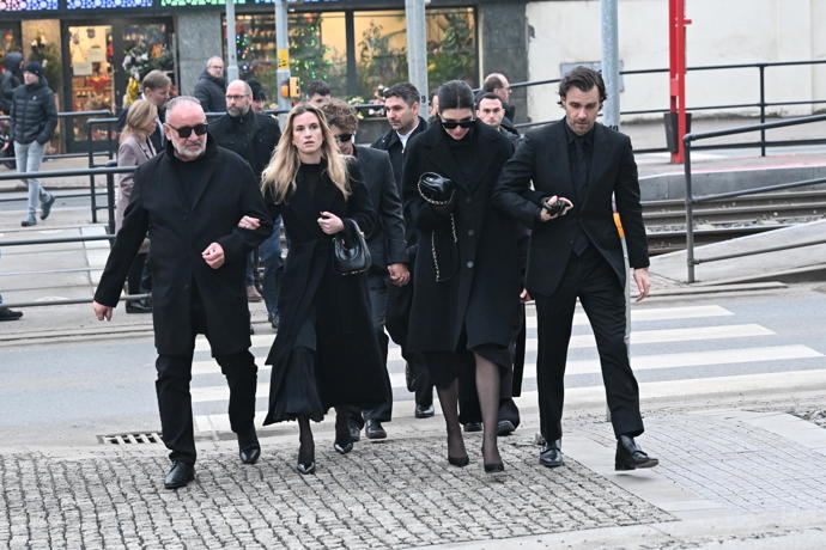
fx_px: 2409
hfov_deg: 19.5
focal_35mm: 105
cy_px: 275
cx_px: 413
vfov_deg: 13.0
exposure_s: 1/200
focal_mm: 70
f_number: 4.5
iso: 3200
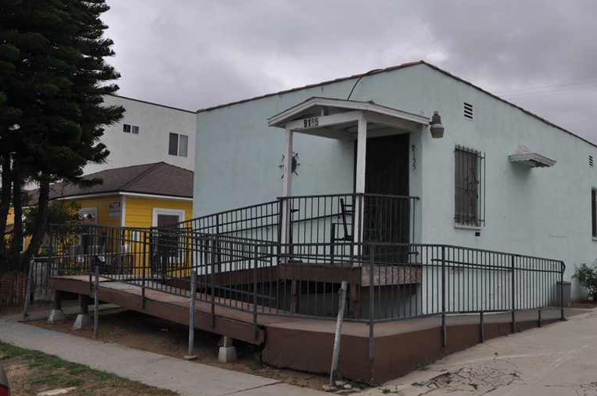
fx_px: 596
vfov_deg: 36.8
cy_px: 198
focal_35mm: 36
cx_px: 393
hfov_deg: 52.3
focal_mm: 18
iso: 250
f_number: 10
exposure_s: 1/320
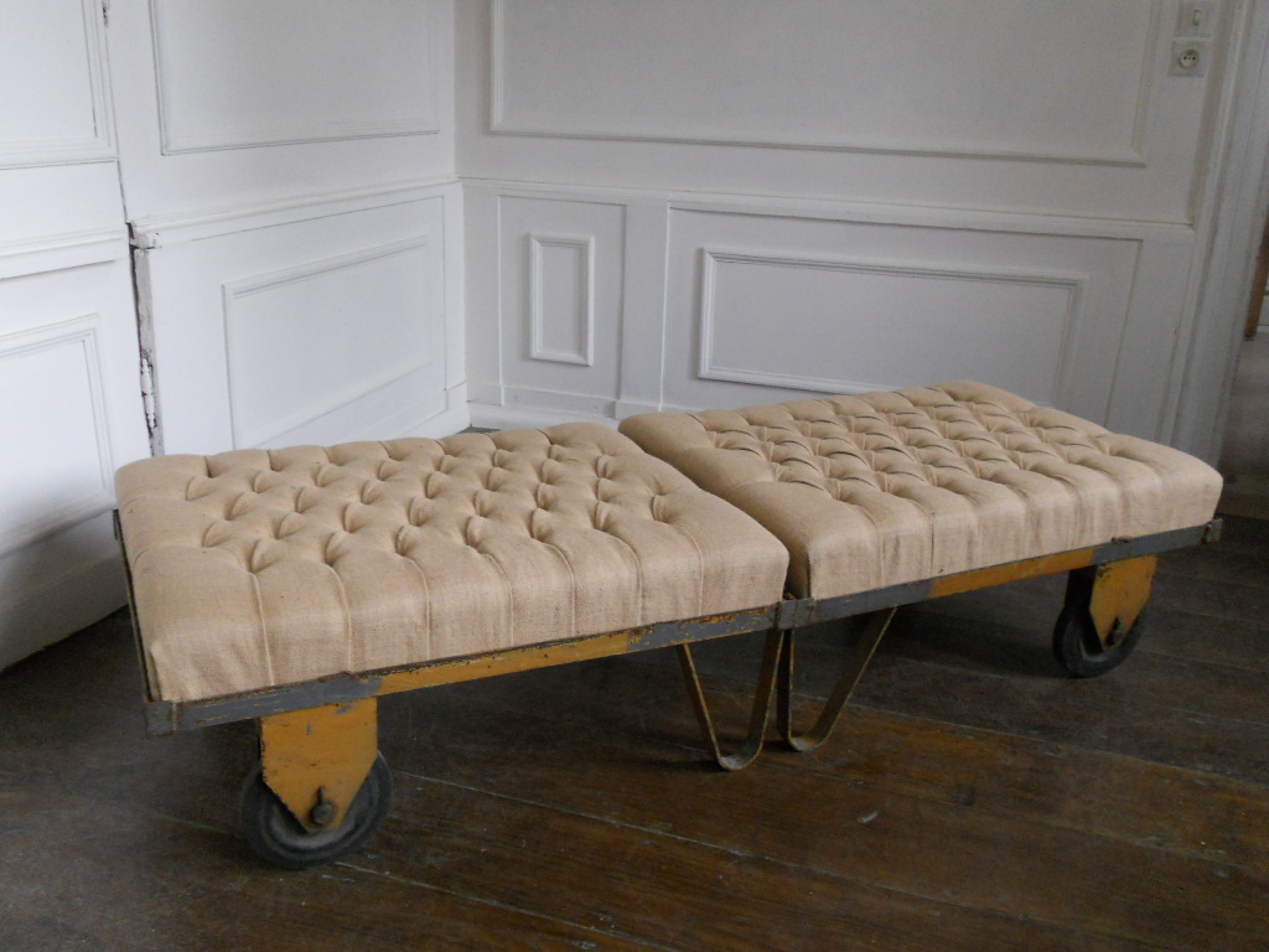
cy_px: 476
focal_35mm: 32
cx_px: 634
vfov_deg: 44.2
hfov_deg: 56.8
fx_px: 1173
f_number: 3.5
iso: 400
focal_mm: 5.8
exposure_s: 1/30
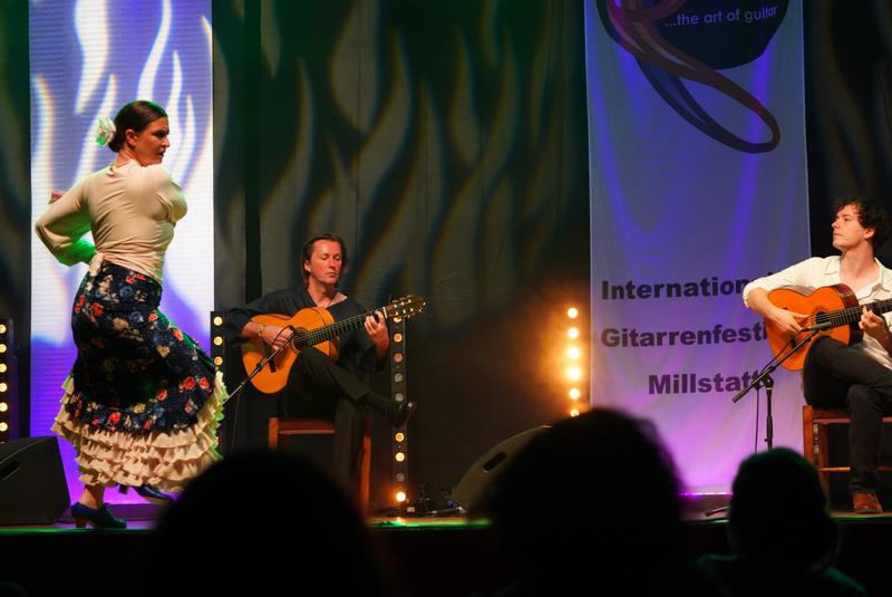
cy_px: 298
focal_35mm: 100
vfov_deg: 13.7
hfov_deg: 20.4
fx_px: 2480
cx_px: 446
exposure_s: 1/125
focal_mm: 100
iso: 4000
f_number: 4.5
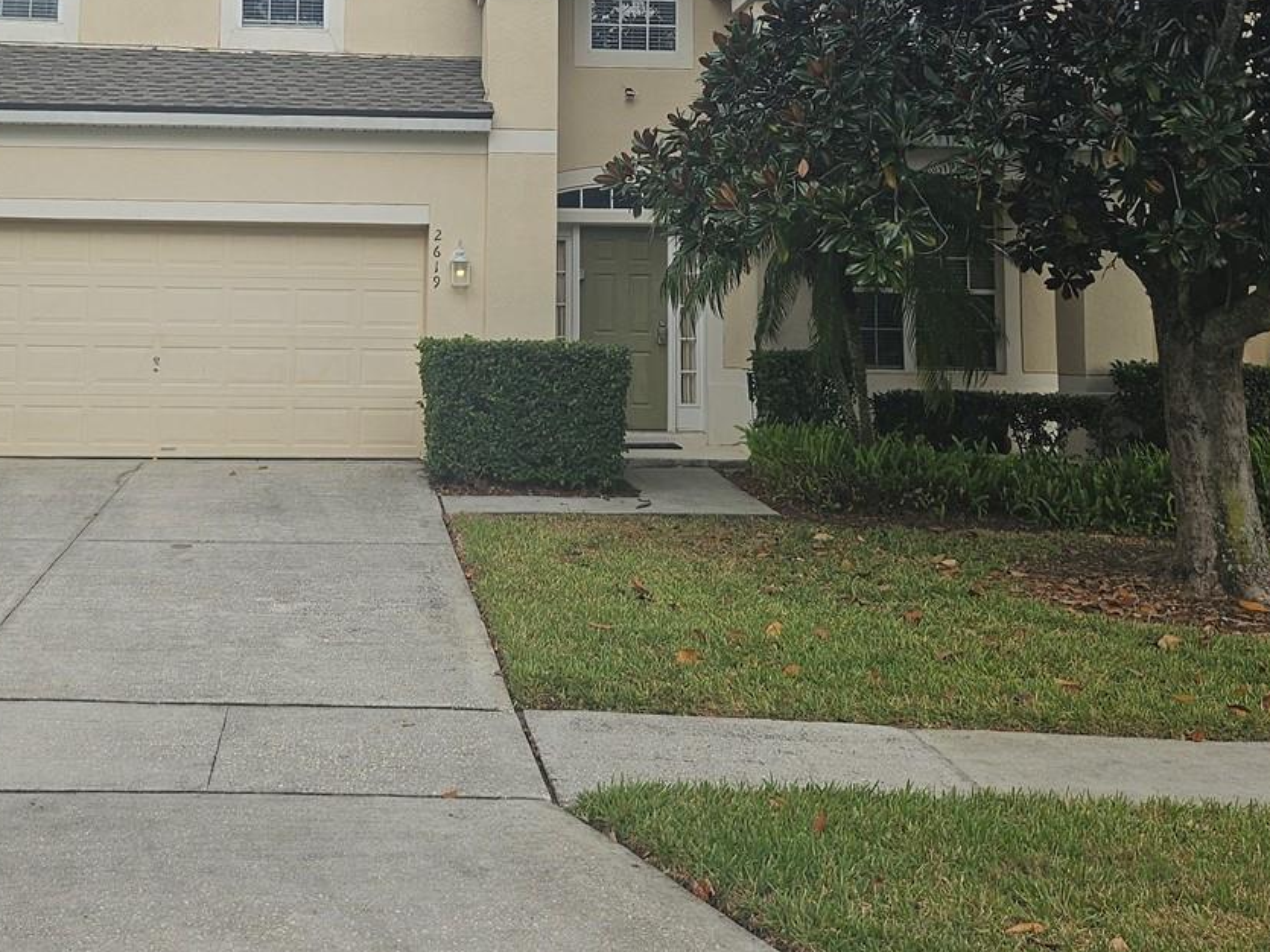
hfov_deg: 41.0
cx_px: 490
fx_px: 1687
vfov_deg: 30.4
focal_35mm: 46
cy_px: 137
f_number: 1.8
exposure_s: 1/2404
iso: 50
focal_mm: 5
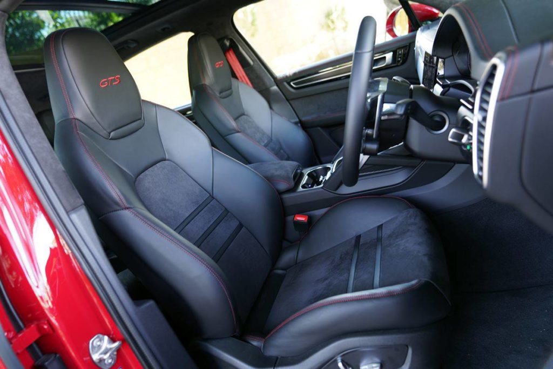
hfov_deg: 69.4
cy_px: 184
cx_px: 276
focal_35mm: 26
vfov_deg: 49.6
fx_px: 399
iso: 100
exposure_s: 1/13
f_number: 2.8
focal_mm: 26
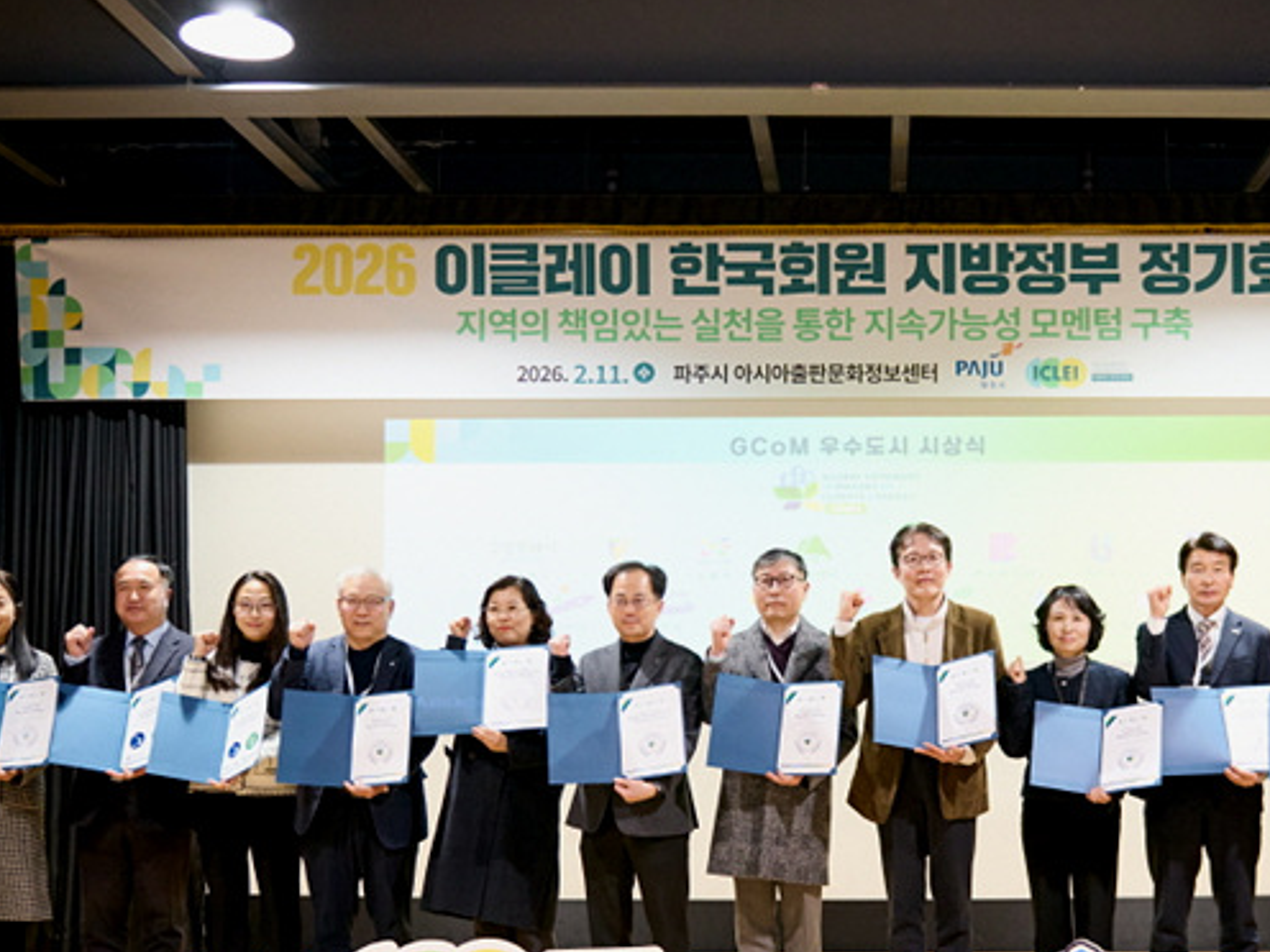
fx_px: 1651
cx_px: 819
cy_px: 672
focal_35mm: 45
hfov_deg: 41.7
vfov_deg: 31.8
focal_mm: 27
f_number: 3.2
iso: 2500
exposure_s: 1/200
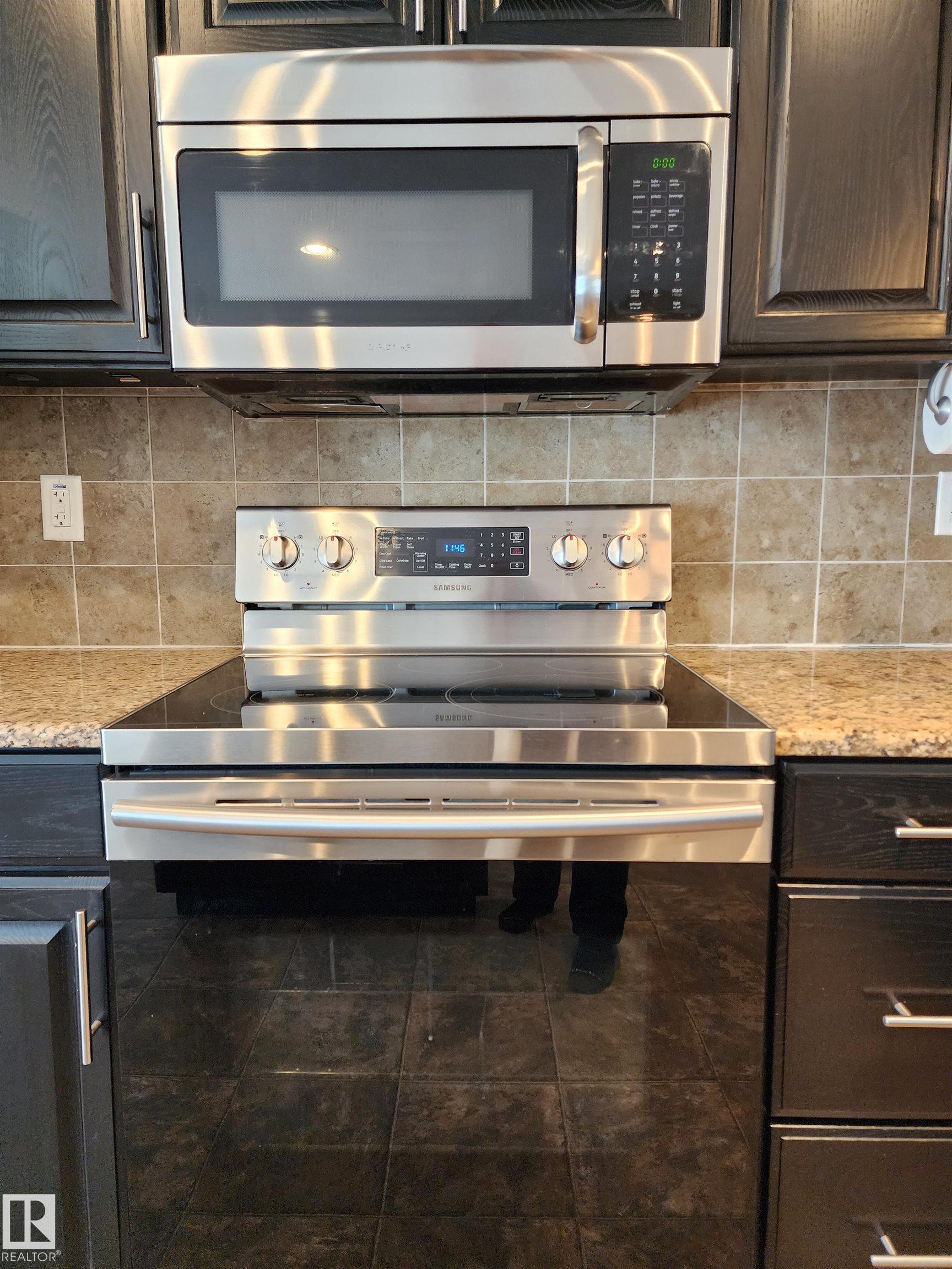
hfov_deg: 58.9
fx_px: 843
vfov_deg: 73.9
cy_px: 634
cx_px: 476
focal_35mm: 23
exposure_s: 1/120
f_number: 1.8
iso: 500
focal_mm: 6.4
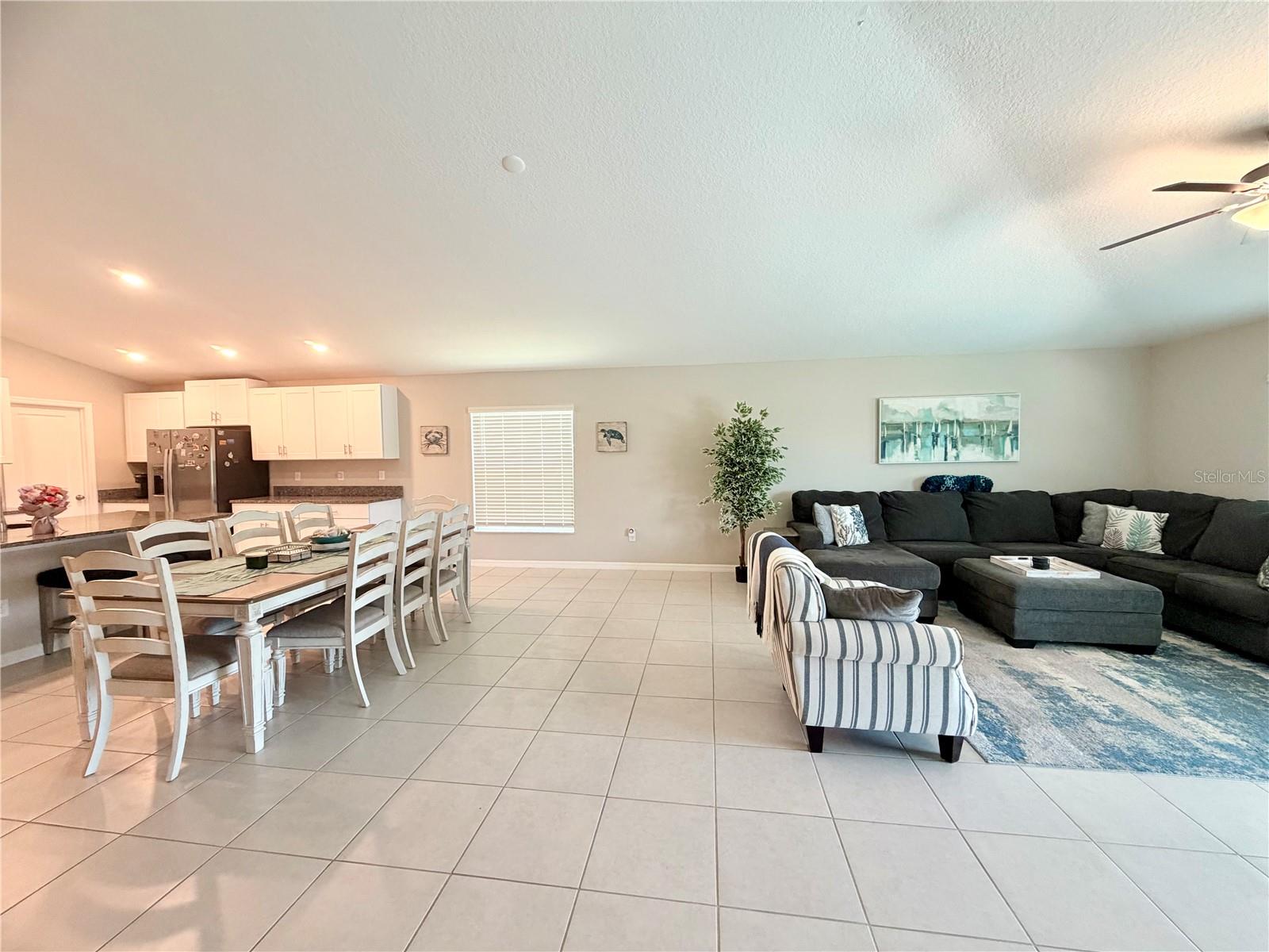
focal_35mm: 14
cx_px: 634
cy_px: 476
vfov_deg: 85.7
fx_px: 513
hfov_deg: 102.1
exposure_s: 1/60
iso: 250
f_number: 2.2
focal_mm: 2.22
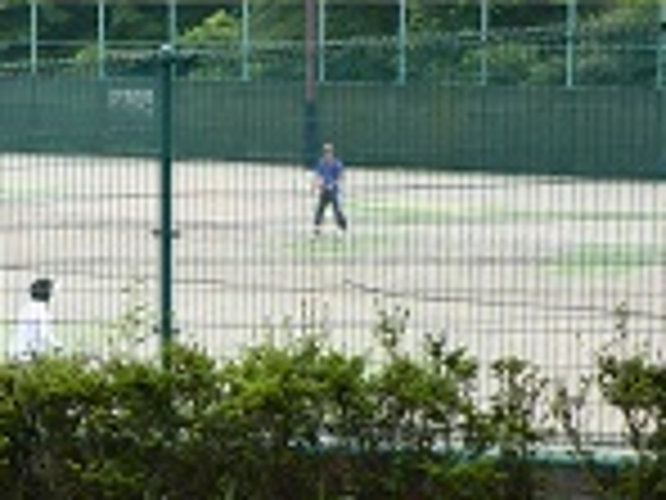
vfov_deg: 14.9
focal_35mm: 99
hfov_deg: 19.4
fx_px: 1905
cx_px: 27
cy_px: 286
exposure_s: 1/200
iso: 100
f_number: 3.3
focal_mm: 4.3
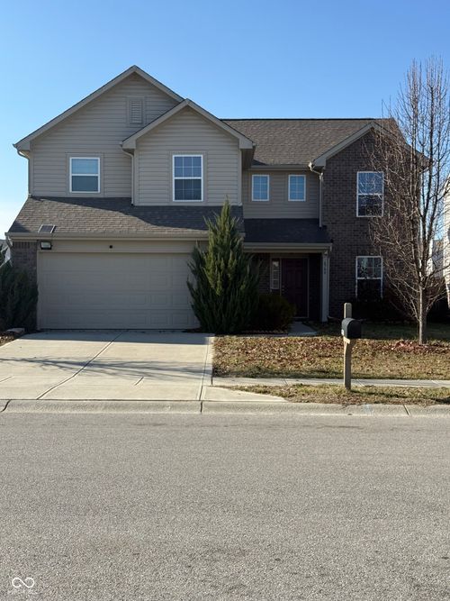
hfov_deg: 30.3
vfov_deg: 39.7
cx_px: 225
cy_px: 300
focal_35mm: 48
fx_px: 832
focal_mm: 6.76
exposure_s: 1/4587
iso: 80
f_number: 1.78
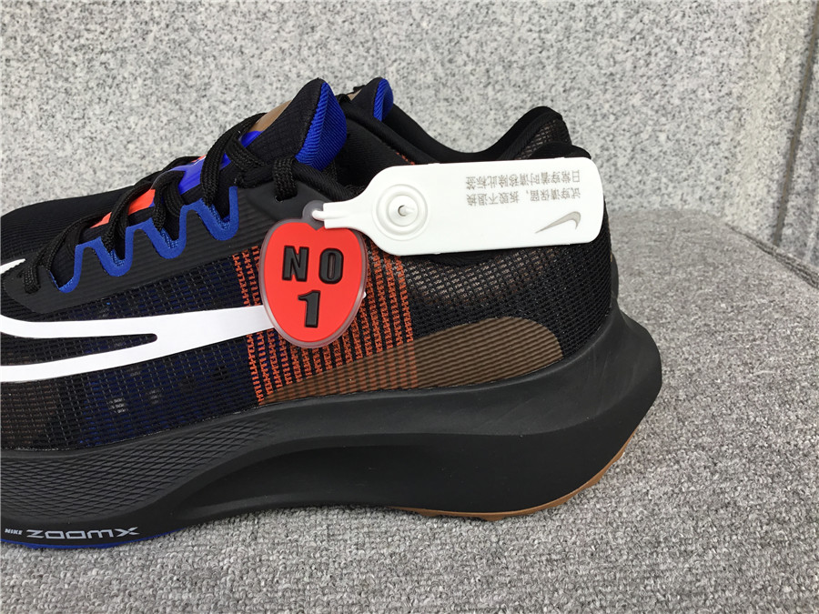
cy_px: 307
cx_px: 410
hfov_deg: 58.4
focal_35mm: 31
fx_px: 733
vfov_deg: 45.4
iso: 25
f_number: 2.4
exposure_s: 1/306
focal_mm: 3.3
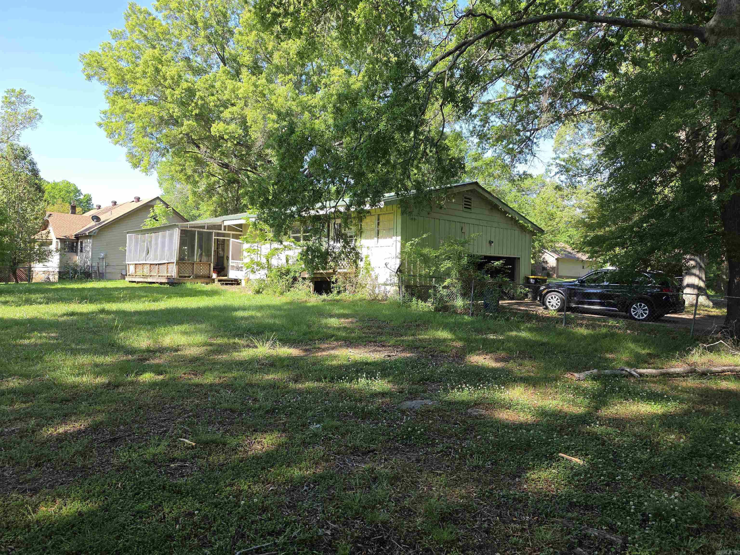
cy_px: 278
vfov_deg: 58.9
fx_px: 492
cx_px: 370
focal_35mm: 23
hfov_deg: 73.9
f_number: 1.4
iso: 10
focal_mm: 6.5
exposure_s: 1/190
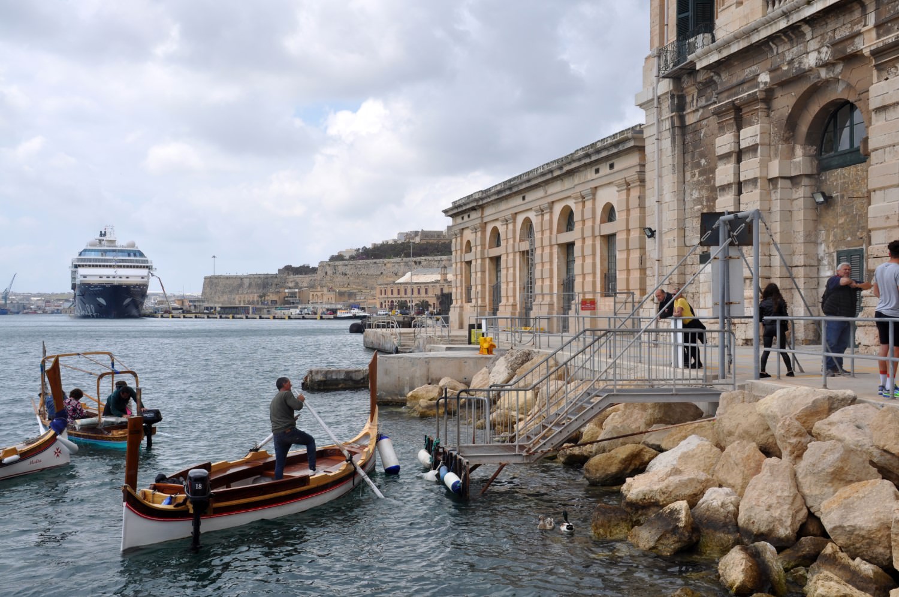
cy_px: 298
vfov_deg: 34.1
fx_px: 973
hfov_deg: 49.6
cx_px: 450
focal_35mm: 39
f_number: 9
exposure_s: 1/320
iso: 200
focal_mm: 26
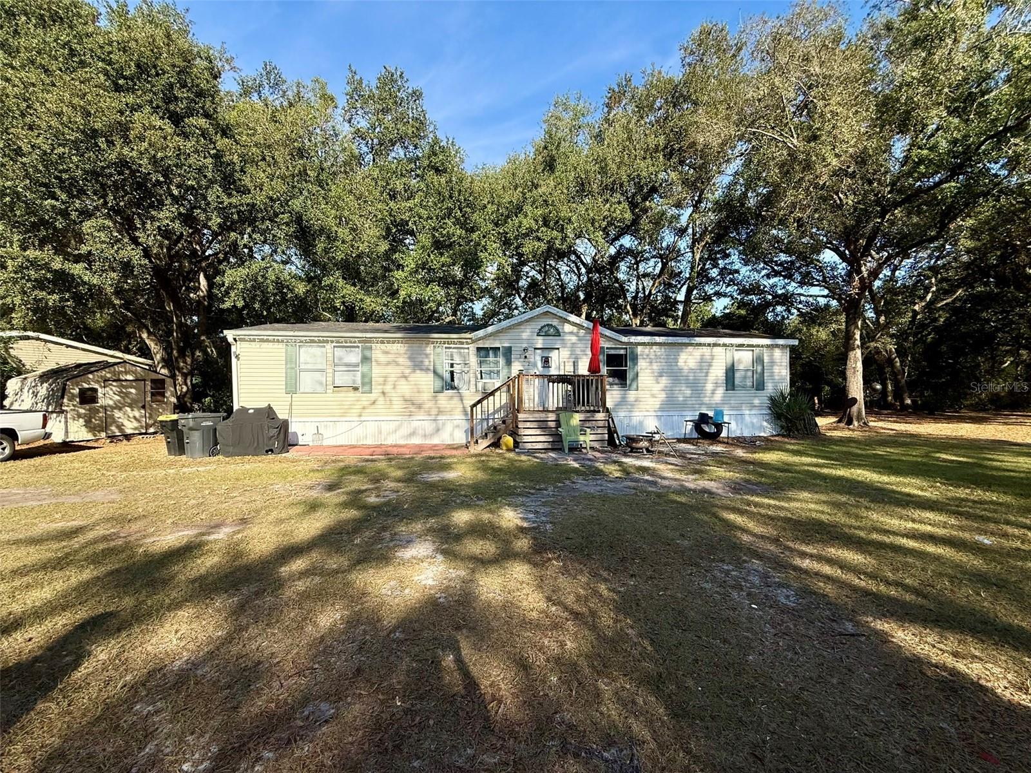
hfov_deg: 102.1
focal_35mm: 14
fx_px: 417
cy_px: 386
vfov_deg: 85.7
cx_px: 516
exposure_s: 1/1901
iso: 64
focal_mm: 2.22
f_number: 2.2
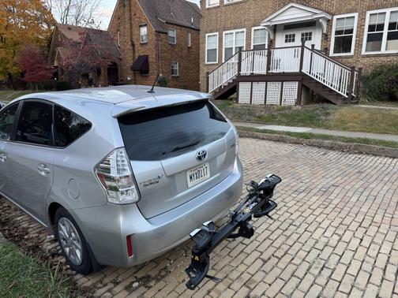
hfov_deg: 71.6
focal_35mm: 24
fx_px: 276
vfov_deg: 56.8
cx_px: 199
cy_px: 149
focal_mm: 6.76
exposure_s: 1/121
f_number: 1.78
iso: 125
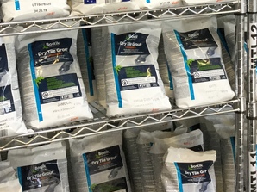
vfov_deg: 19.1
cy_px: 0
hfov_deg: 25.9
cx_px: 99
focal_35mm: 75
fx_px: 556
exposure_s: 1/30
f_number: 2.4
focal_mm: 3.3
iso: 32
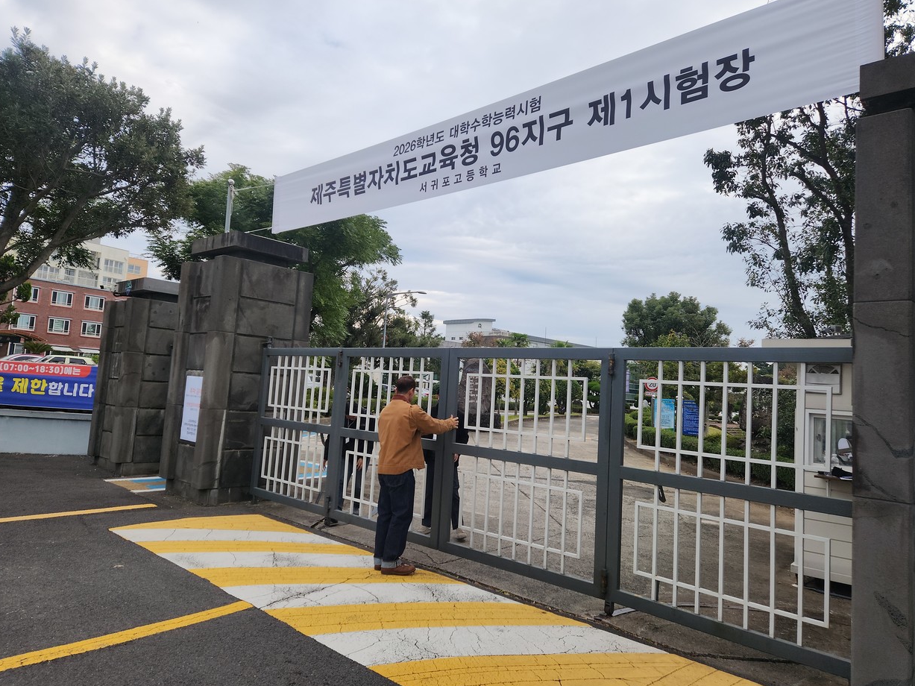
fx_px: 634
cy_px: 332
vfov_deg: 56.8
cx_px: 456
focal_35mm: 24
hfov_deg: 71.6
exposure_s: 1/237
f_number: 1.8
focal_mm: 5.4
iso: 20
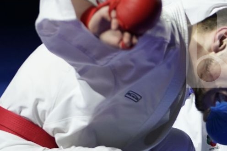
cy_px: -116
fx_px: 2403
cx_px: 229
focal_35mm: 381
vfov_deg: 3.6
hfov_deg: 5.4
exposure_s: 1/1000
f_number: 2.8
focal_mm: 105
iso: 1250
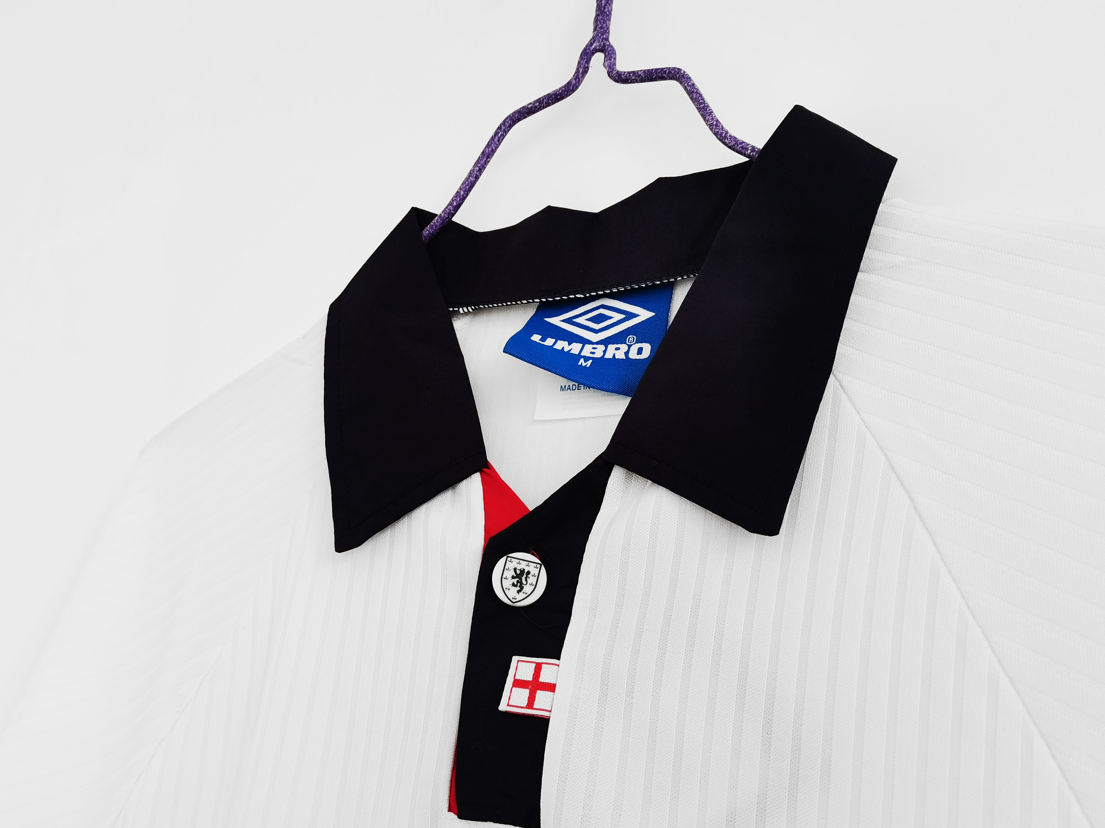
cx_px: 552
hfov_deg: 55.4
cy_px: 414
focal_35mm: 33
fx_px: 1053
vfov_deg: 42.9
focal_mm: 5.58
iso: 64
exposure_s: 1/100
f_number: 1.8
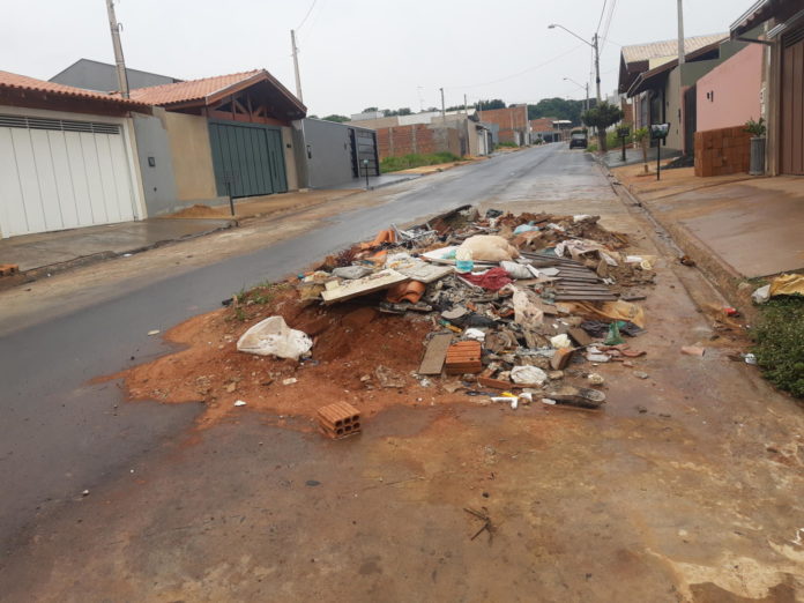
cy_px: 302
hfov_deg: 67.3
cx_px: 402
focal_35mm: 26
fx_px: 604
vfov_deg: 53.1
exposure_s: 1/592
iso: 40
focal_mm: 4.75
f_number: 1.7
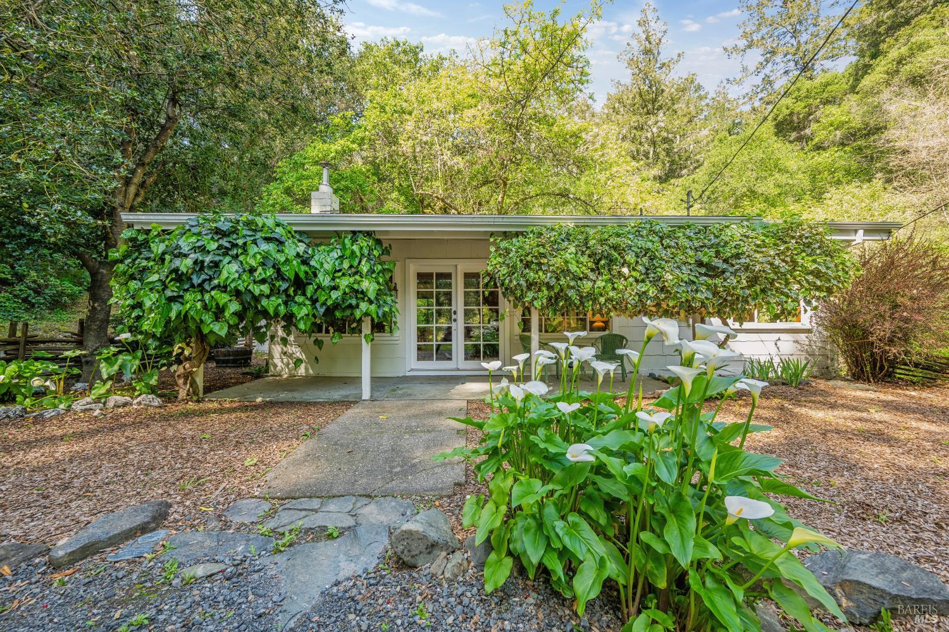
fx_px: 369
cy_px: 316
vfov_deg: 81.2
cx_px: 474
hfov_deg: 104.3
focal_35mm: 14
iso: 250
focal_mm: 14
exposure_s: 1/30
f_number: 9
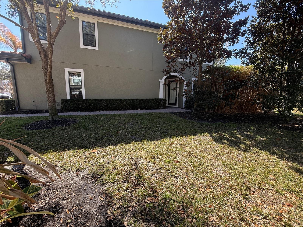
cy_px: 114
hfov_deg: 102.1
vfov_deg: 85.7
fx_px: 123
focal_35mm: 14
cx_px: 152
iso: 50
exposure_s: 1/291
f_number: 2.2
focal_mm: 2.22
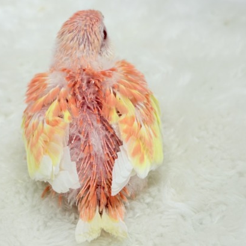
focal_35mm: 72
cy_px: 125
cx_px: 108
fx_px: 579
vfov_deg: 24.0
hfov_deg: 24.0
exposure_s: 1/100
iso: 50
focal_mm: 5.96
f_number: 1.6
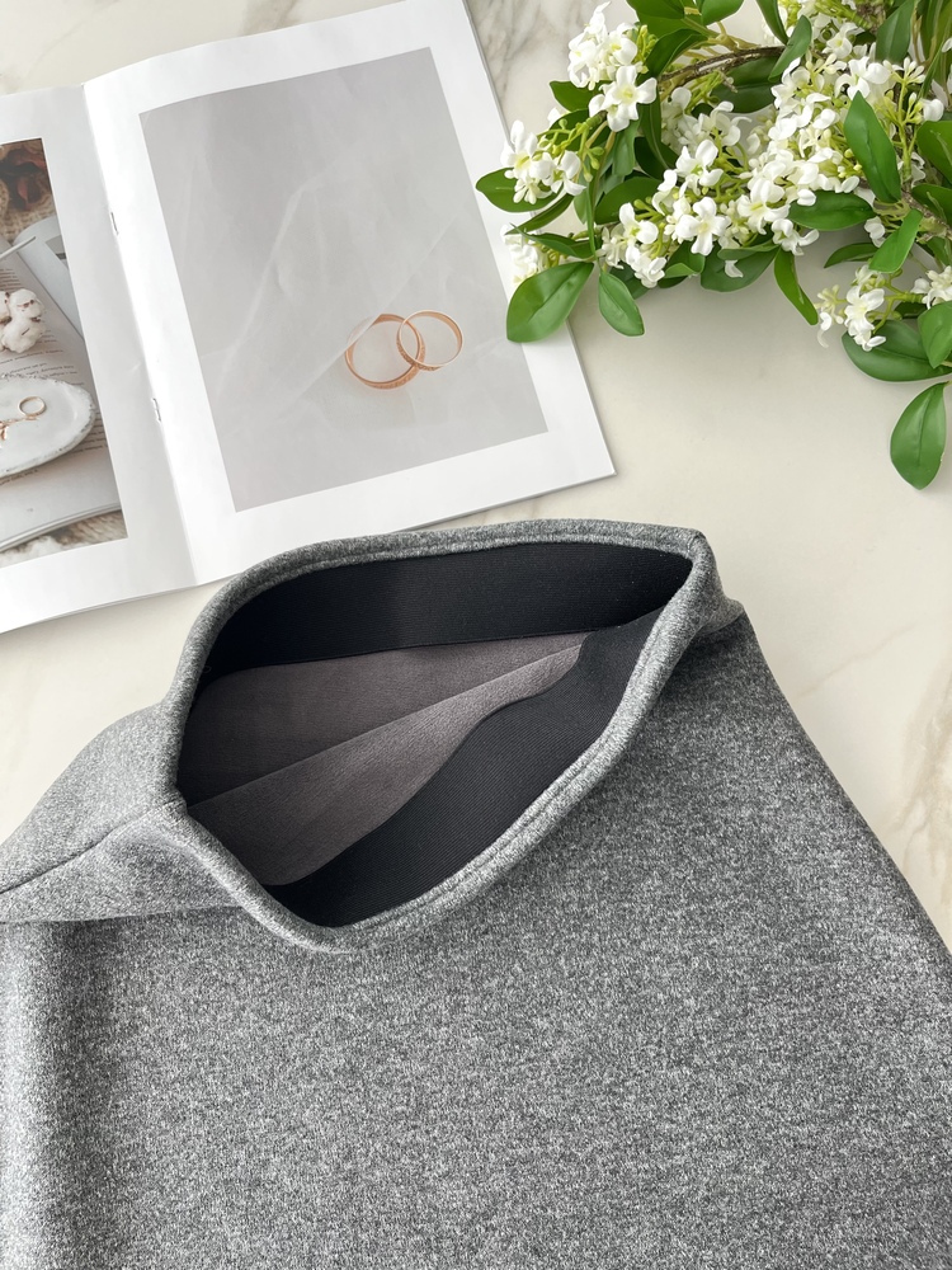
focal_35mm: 26
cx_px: 476
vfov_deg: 67.3
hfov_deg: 53.1
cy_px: 635
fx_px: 953
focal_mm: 5.1
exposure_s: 1/121
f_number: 1.6
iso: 125
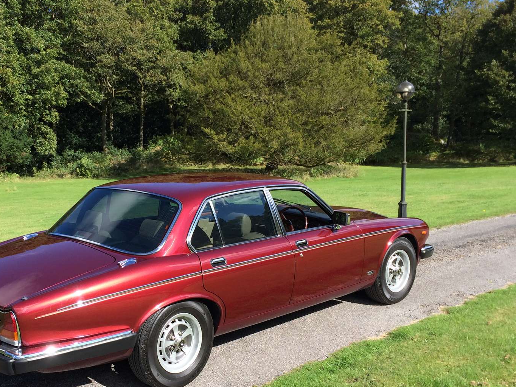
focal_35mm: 44
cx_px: 180
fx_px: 656
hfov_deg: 42.5
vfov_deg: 32.8
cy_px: 218
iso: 32
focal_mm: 4.12
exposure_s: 1/1109
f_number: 2.2
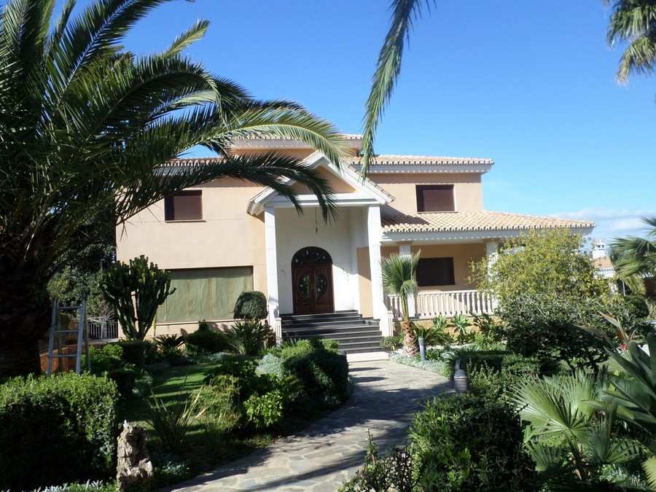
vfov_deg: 46.8
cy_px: 246
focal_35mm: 30
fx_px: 569
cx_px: 328
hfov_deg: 60.0
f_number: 2.7
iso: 80
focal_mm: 5.5
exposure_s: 1/1000
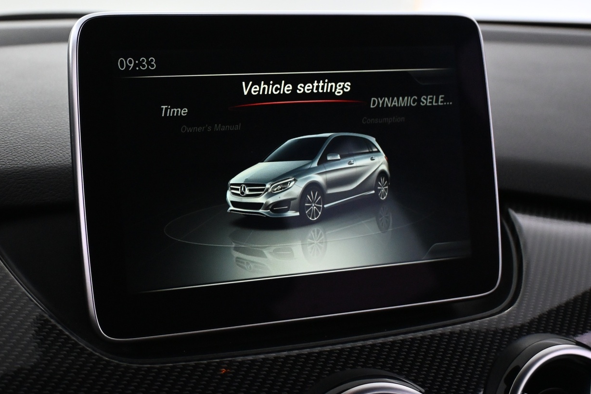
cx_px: 255
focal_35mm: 62
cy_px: 144
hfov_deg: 32.2
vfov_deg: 21.7
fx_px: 1023
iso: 3200
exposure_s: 1/80
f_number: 5
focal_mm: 31.5
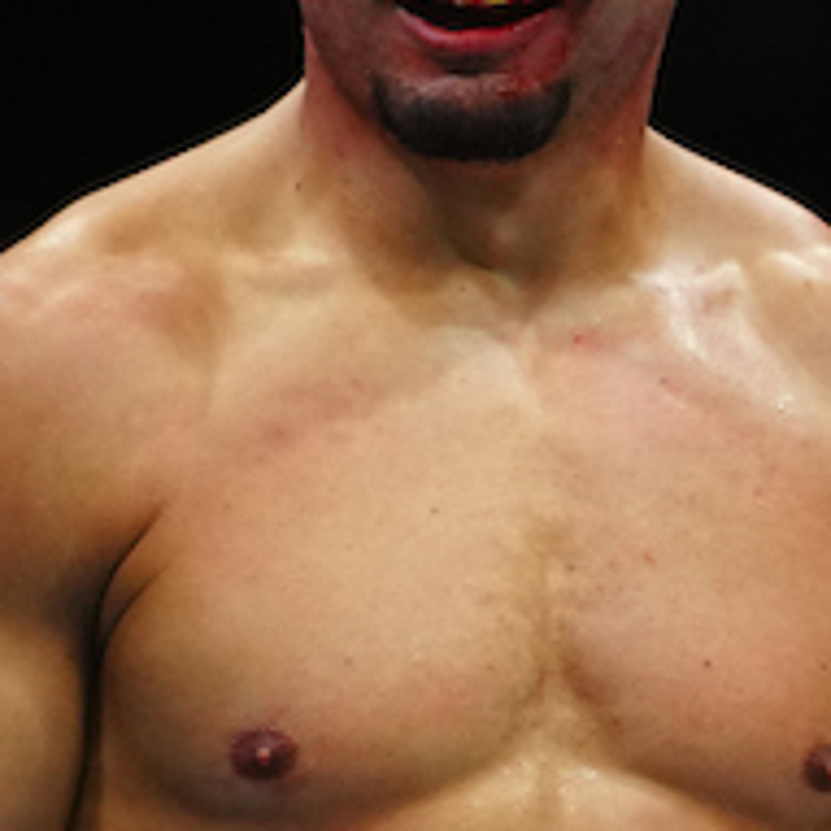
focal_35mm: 709
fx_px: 19256
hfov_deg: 2.5
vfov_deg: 2.5
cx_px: 183
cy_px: 640
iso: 2000
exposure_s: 1/1600
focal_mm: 133
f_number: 2.8
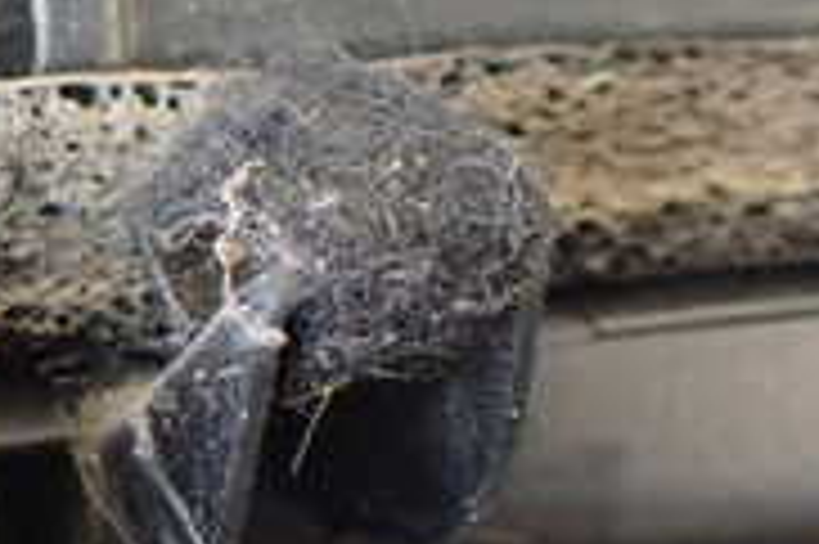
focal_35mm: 103
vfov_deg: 13.3
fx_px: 2341
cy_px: 207
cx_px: -513
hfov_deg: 17.3
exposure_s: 1/60
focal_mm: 5.4
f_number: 2.3
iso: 800
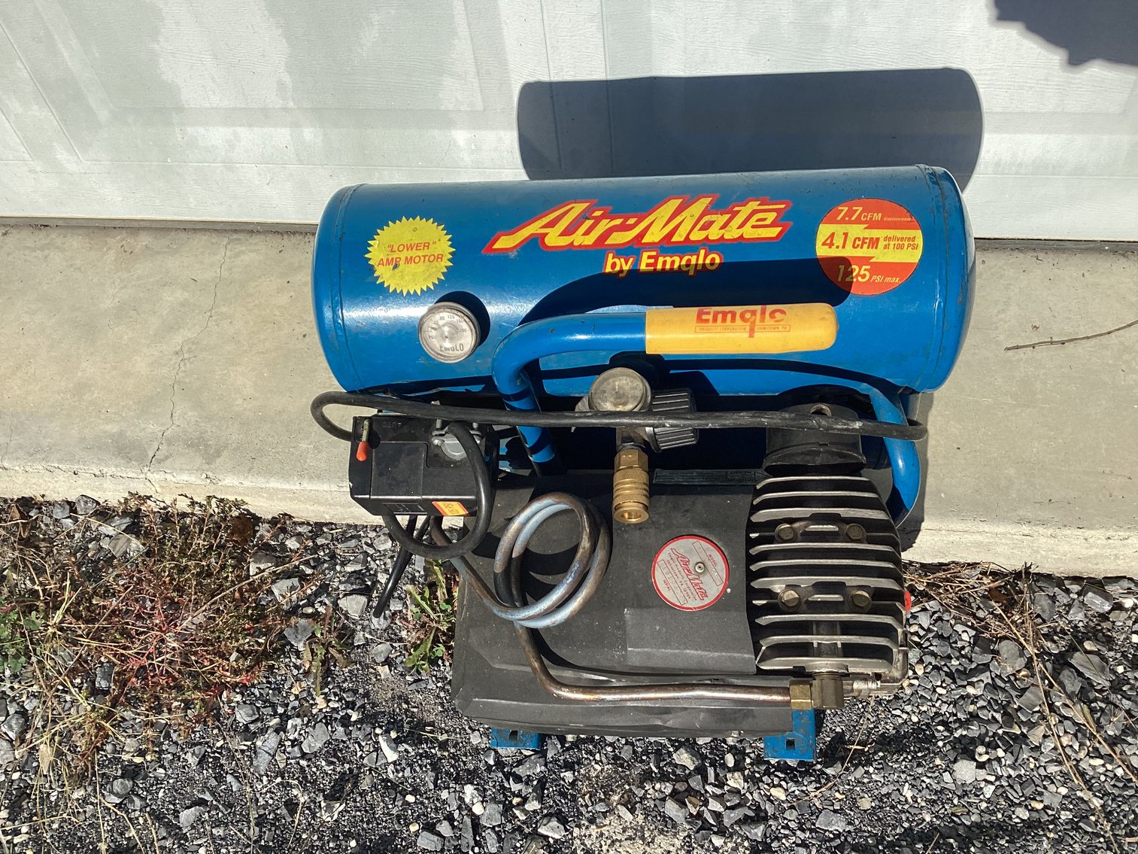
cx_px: 569
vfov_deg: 45.4
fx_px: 1019
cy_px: 427
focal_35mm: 31
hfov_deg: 58.3
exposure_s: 1/1773
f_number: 2.4
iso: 25
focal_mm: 3.3
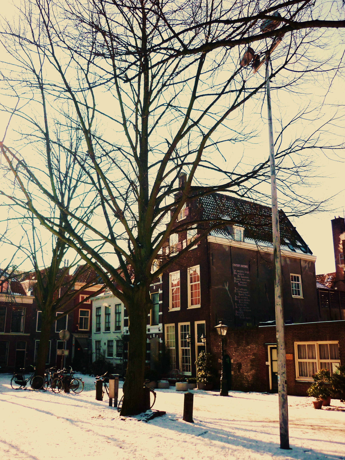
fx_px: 439
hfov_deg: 42.9
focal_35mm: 33
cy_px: 230
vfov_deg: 55.4
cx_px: 172
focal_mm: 5.5
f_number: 8
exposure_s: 1/160
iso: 80
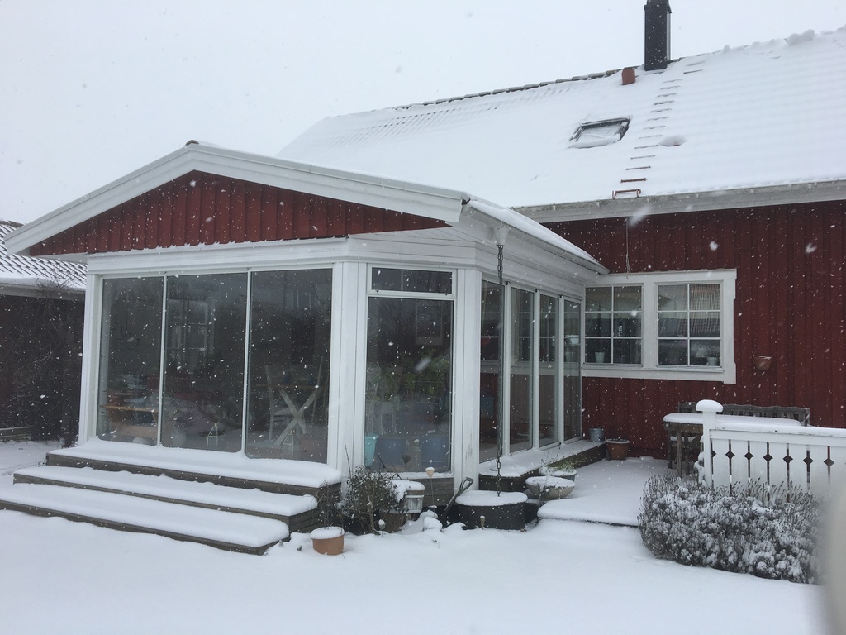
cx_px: 423
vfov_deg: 48.2
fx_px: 709
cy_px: 318
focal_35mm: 29
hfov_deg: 61.7
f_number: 2.2
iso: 25
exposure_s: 1/366
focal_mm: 4.15
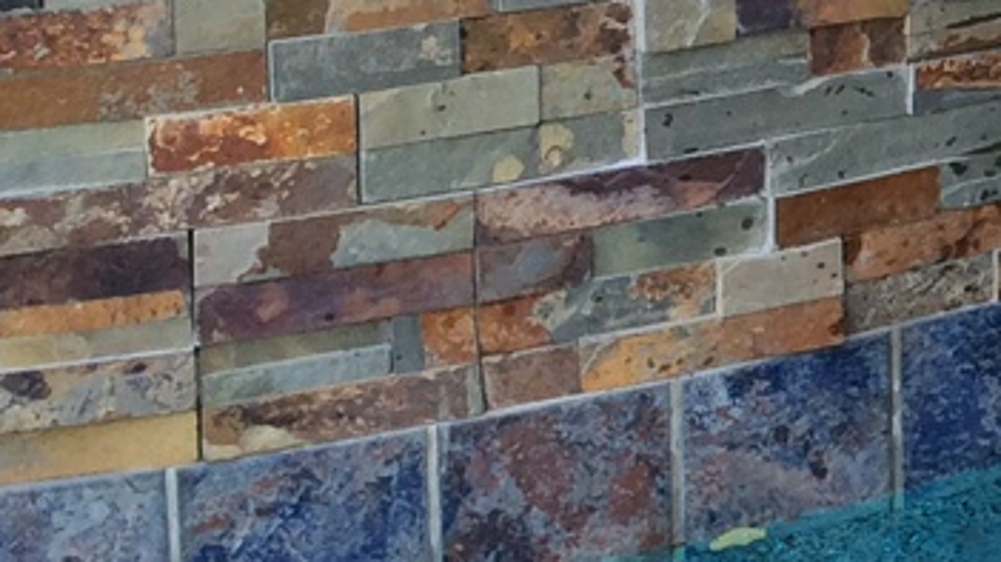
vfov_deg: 7.9
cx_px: 2062
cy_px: -476
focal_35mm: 147
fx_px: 3900
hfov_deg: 12.6
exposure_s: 1/120
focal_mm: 4.15
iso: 40
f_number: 2.2
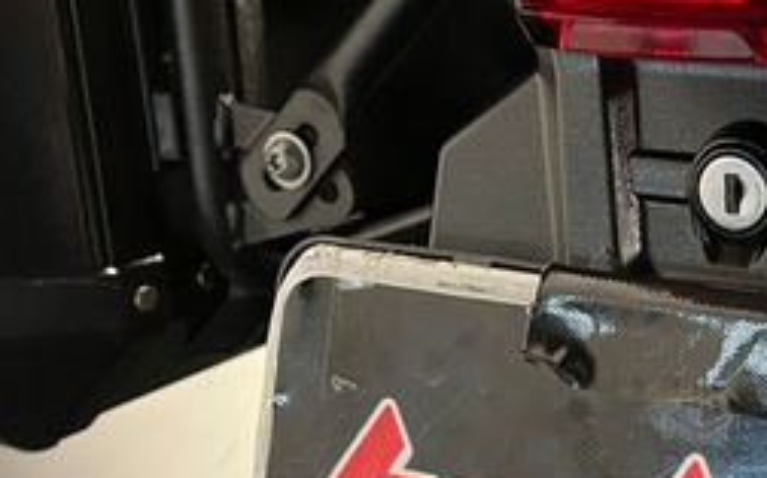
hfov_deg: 27.8
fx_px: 1462
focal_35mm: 70
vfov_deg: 18.2
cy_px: 438
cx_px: 749
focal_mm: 5.1
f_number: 1.6
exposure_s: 1/33
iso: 400
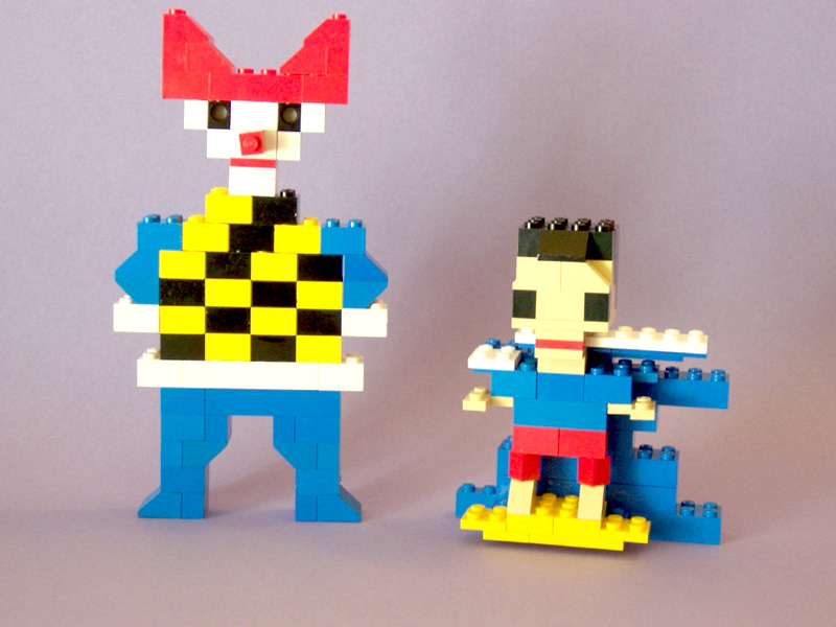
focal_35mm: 56
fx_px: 1352
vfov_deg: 26.1
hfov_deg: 34.3
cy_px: 314
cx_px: 418
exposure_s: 1/25
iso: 160
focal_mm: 9.3
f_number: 3.4
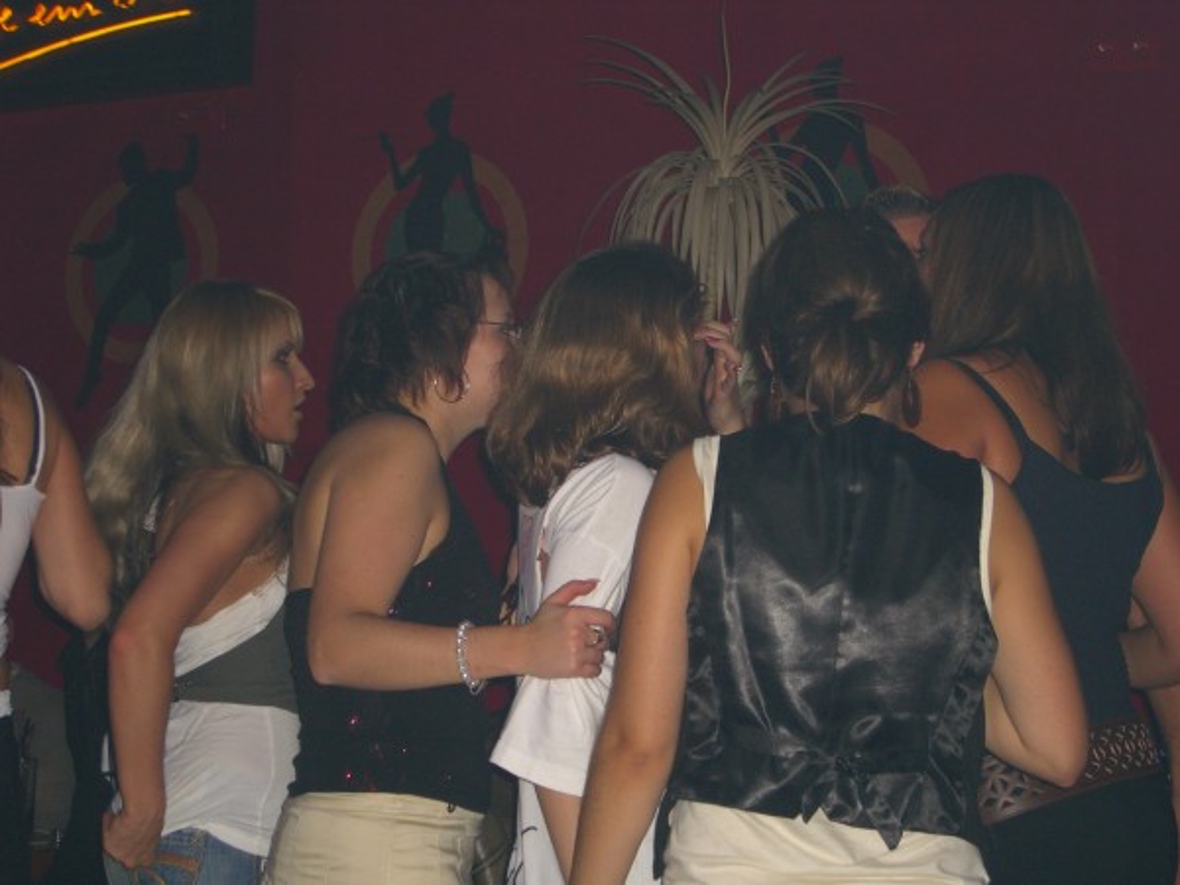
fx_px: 2318
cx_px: 590
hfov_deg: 28.6
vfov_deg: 21.6
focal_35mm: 68
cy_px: 442
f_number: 4
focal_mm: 14.2
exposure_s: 1/60
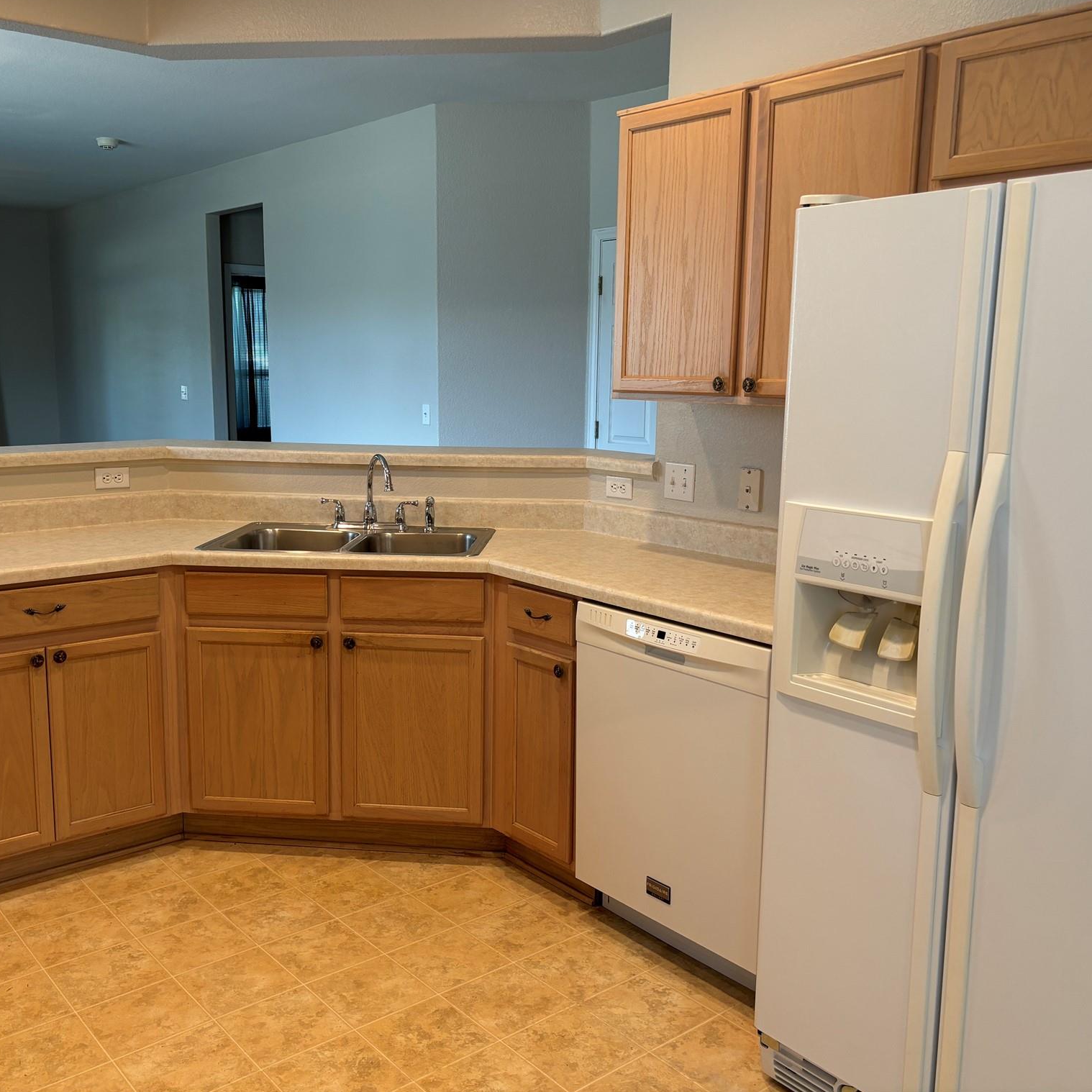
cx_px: 477
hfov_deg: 52.4
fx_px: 1106
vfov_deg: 52.5
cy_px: 542
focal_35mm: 31
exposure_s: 1/60
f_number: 1.6
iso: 80
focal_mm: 5.96
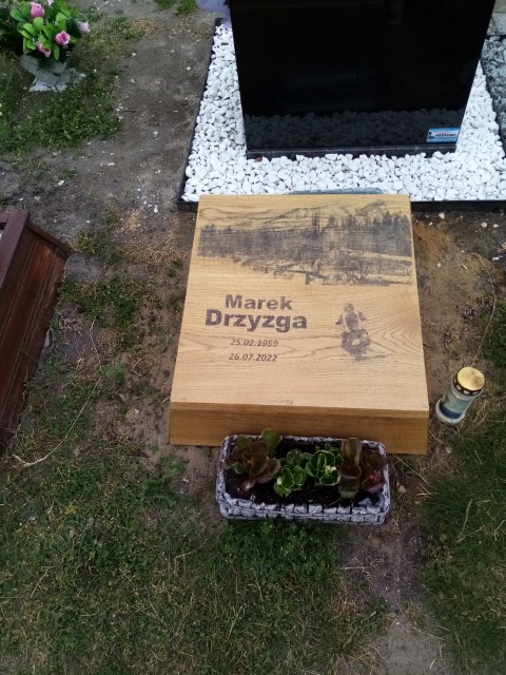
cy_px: 338
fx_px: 507
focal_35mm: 26
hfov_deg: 53.1
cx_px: 253
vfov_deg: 67.3
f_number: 1.8
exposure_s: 1/962
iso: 108
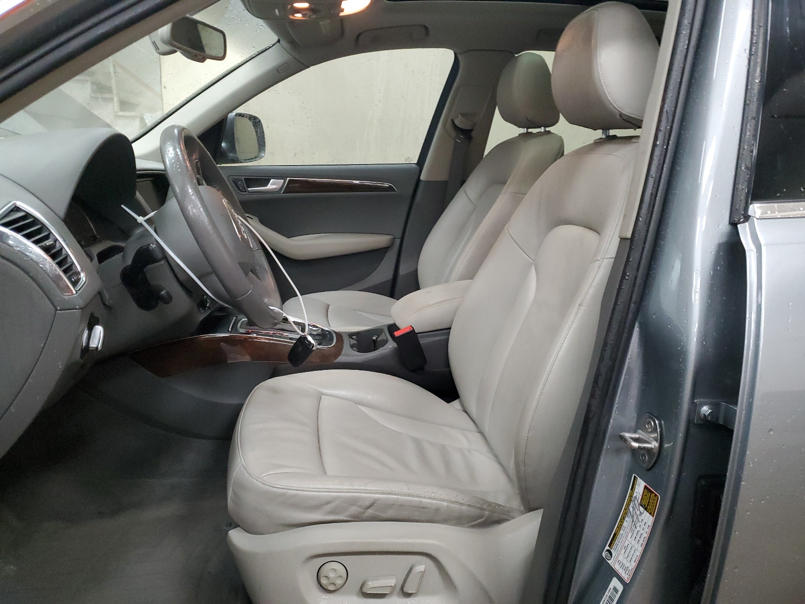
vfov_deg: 53.1
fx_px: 605
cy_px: 302
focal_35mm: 26
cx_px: 402
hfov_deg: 67.3
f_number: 1.5
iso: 404
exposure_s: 1/60.2
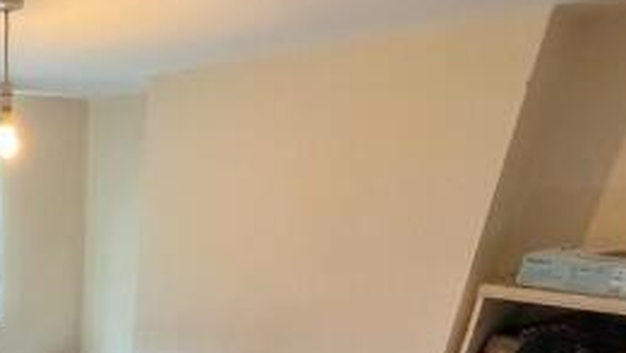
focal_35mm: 34
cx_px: 13
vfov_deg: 29.4
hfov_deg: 48.7
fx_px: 565
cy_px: 433
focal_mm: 2.22
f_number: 2.2
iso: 640
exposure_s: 1/50
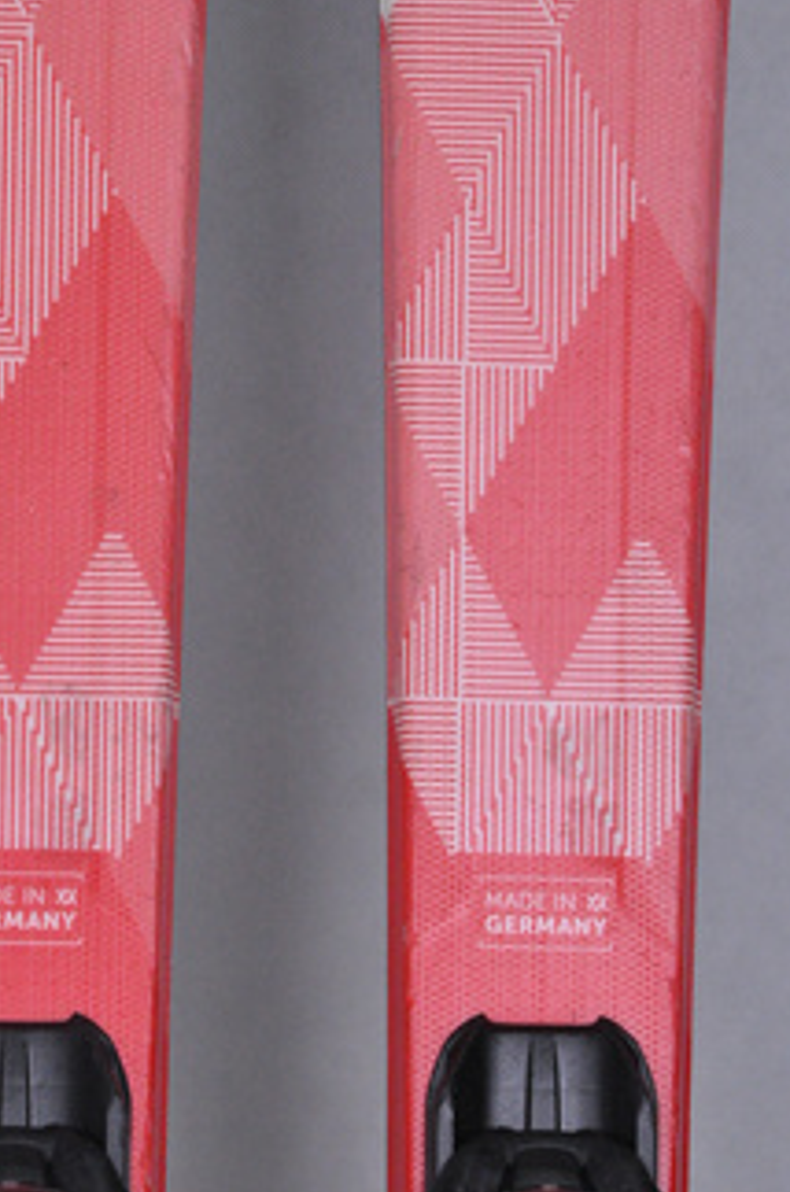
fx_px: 7262
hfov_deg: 6.2
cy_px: 753
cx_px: 279
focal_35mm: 220
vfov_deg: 9.4
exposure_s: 1/125
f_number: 9.5
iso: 3200
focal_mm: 105
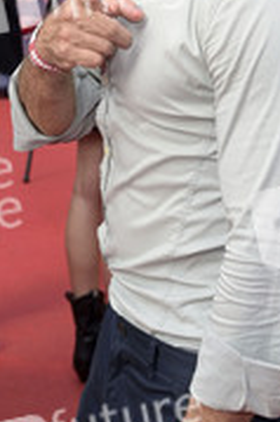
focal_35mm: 112
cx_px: 158
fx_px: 1309
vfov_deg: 18.1
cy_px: 97
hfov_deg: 12.2
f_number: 5.6
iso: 400
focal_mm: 50
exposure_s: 1/200
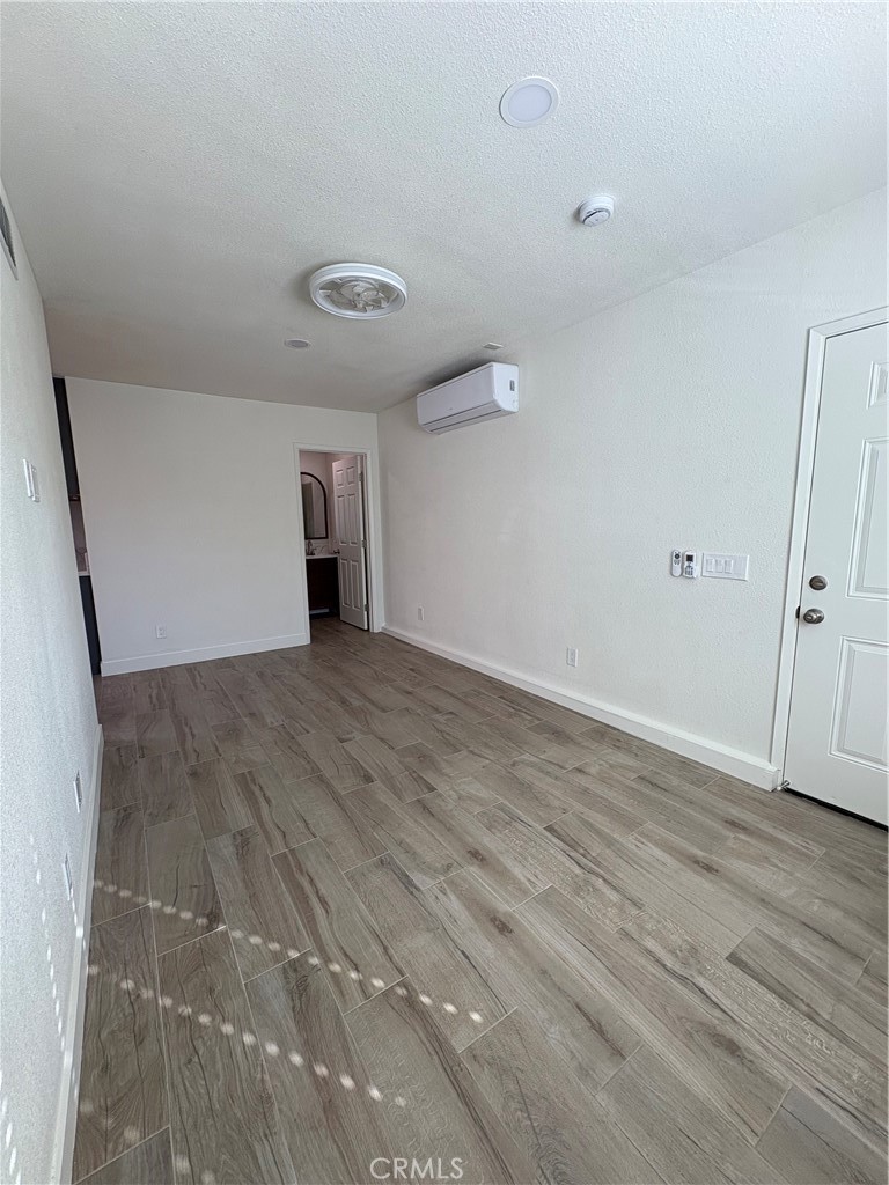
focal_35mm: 14
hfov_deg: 85.7
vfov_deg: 102.1
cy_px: 592
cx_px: 444
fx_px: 479
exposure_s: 1/99
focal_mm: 2.22
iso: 64
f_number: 2.2
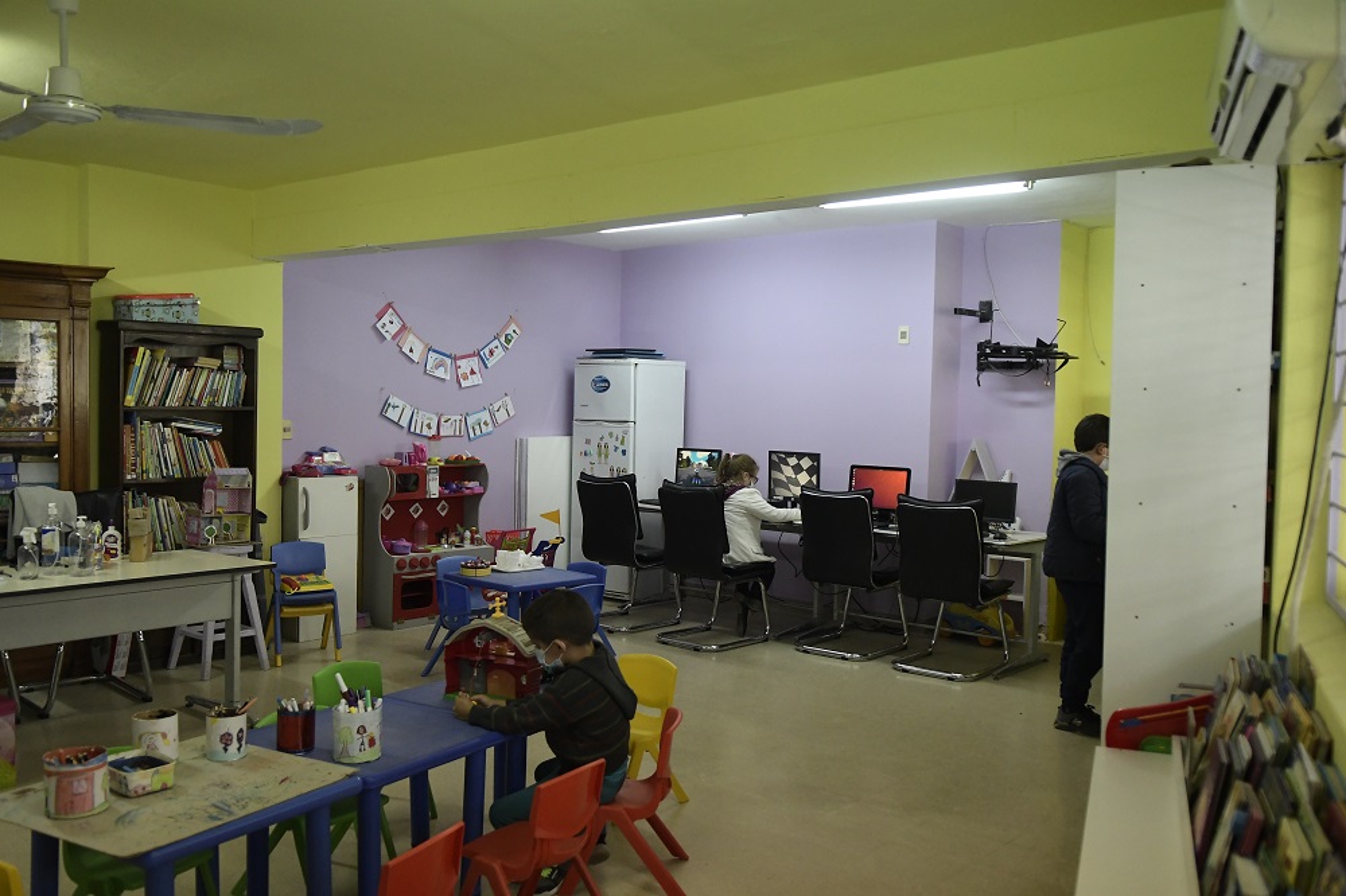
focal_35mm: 33
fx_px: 1233
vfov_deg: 39.9
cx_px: 673
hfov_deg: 57.2
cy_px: 448
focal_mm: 22
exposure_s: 1/500
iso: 2500
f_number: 2.8
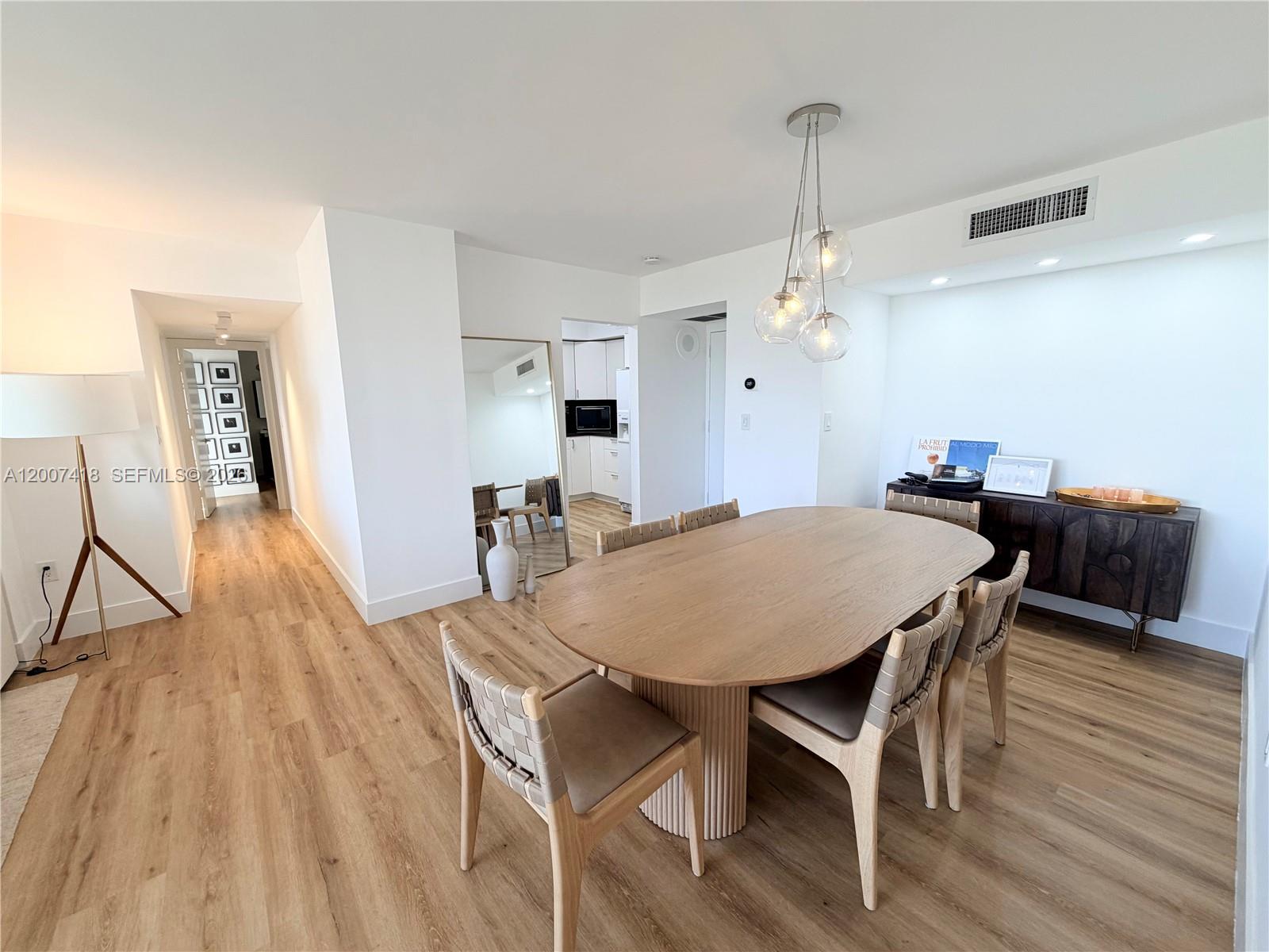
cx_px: 634
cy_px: 476
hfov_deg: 102.1
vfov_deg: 85.7
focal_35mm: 14
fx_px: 513
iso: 100
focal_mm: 2.22
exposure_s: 1/120
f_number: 2.2
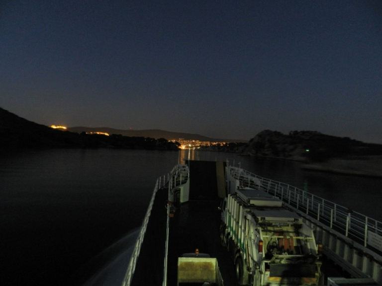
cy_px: 143
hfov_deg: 73.9
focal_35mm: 23
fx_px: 254
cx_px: 191
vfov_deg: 58.9
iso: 400
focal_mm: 4
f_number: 3.4
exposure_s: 1.3
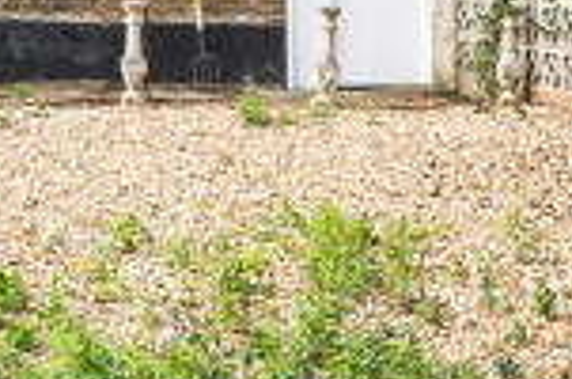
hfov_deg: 18.5
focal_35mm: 102
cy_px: 148
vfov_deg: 13.4
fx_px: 1617
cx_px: -193
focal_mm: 10
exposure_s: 1/800
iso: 200
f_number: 2.8
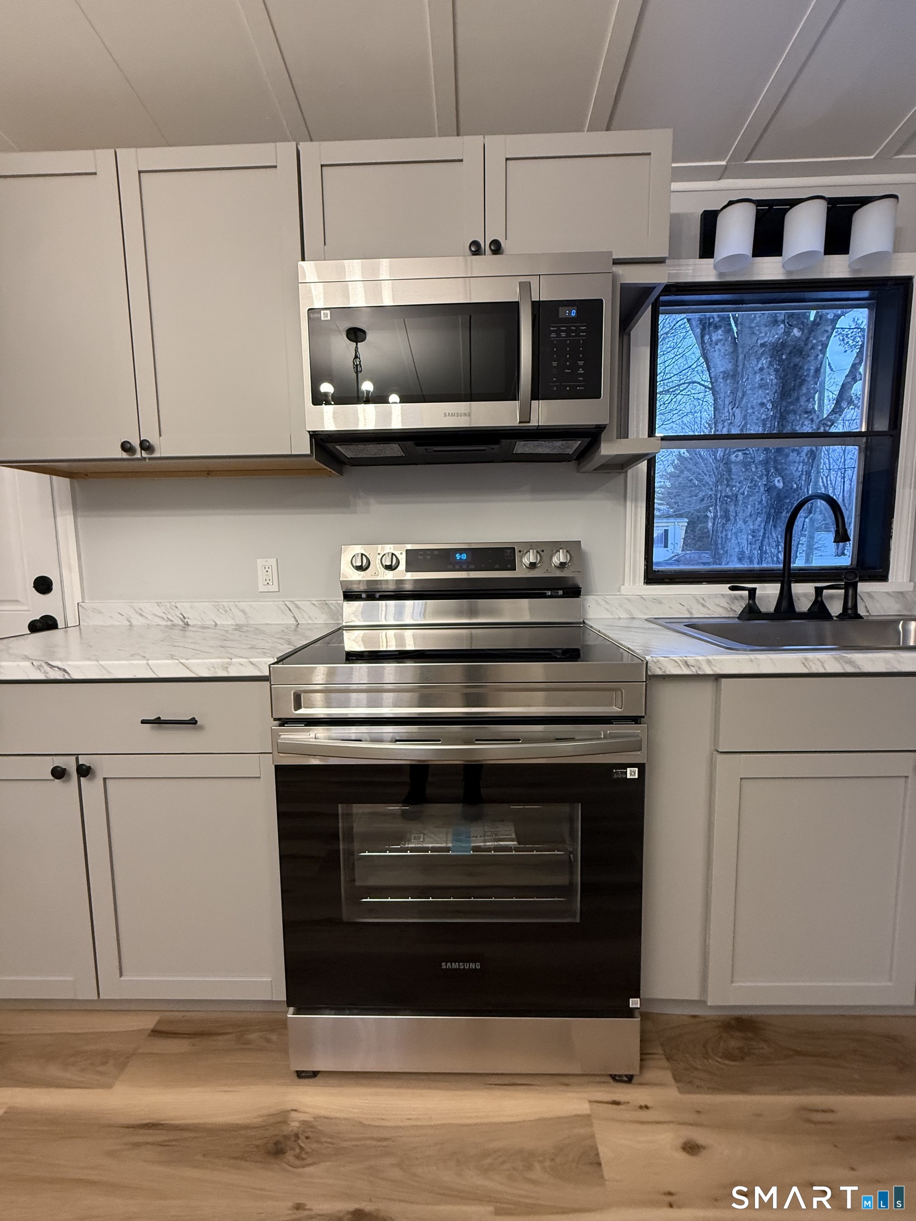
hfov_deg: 85.7
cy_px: 610
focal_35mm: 14
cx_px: 458
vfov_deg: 102.1
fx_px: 494
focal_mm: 2.22
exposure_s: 1/60
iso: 400
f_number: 2.2
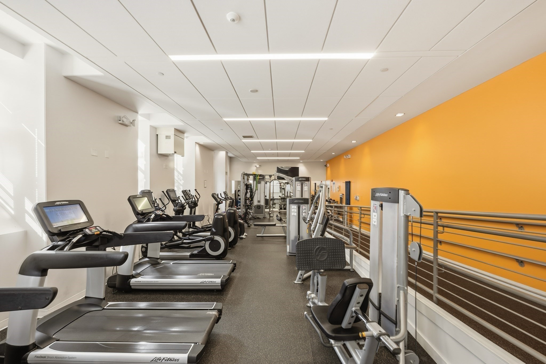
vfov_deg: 81.1
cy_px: 182
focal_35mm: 14
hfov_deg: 104.3
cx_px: 273
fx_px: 212
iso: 100
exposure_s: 1/1.25
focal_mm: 14
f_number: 8
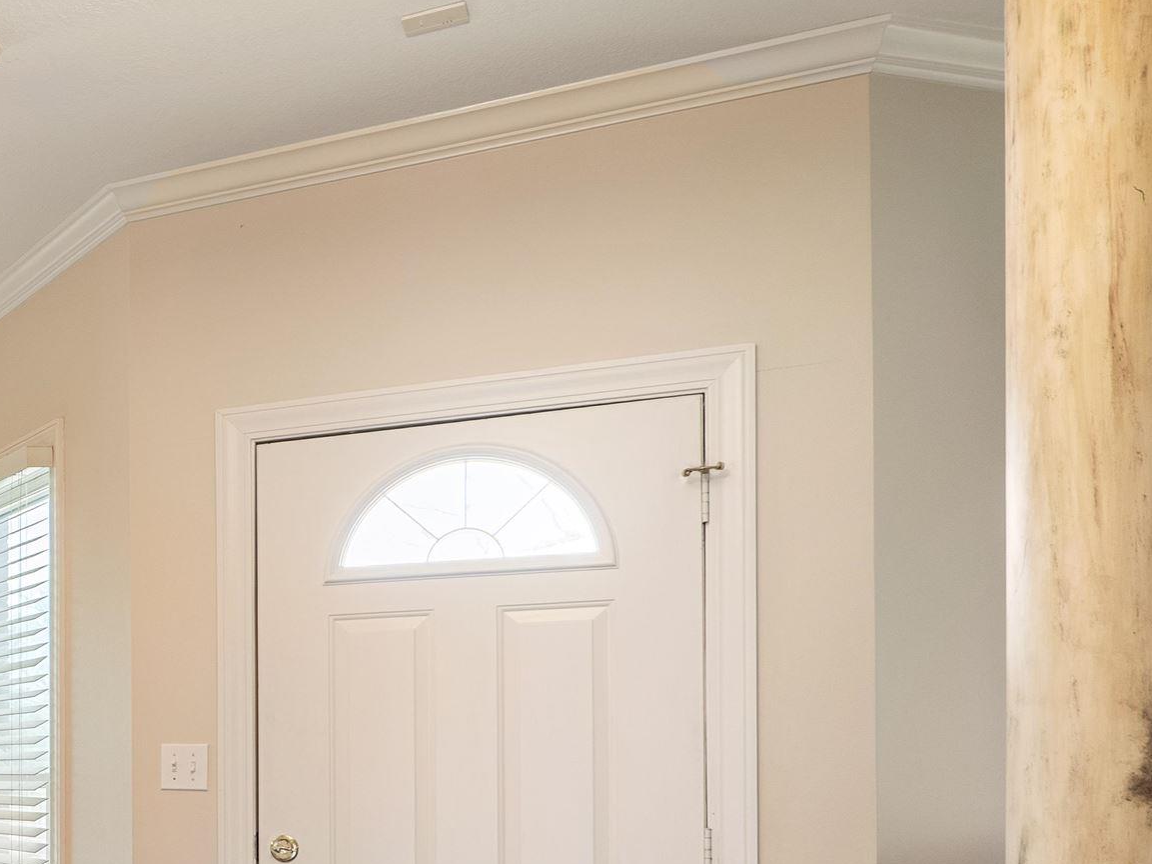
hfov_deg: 35.0
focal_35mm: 41
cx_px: -269
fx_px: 1364
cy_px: 732
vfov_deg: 33.7
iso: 1250
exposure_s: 1/6
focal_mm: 16
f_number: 5.6
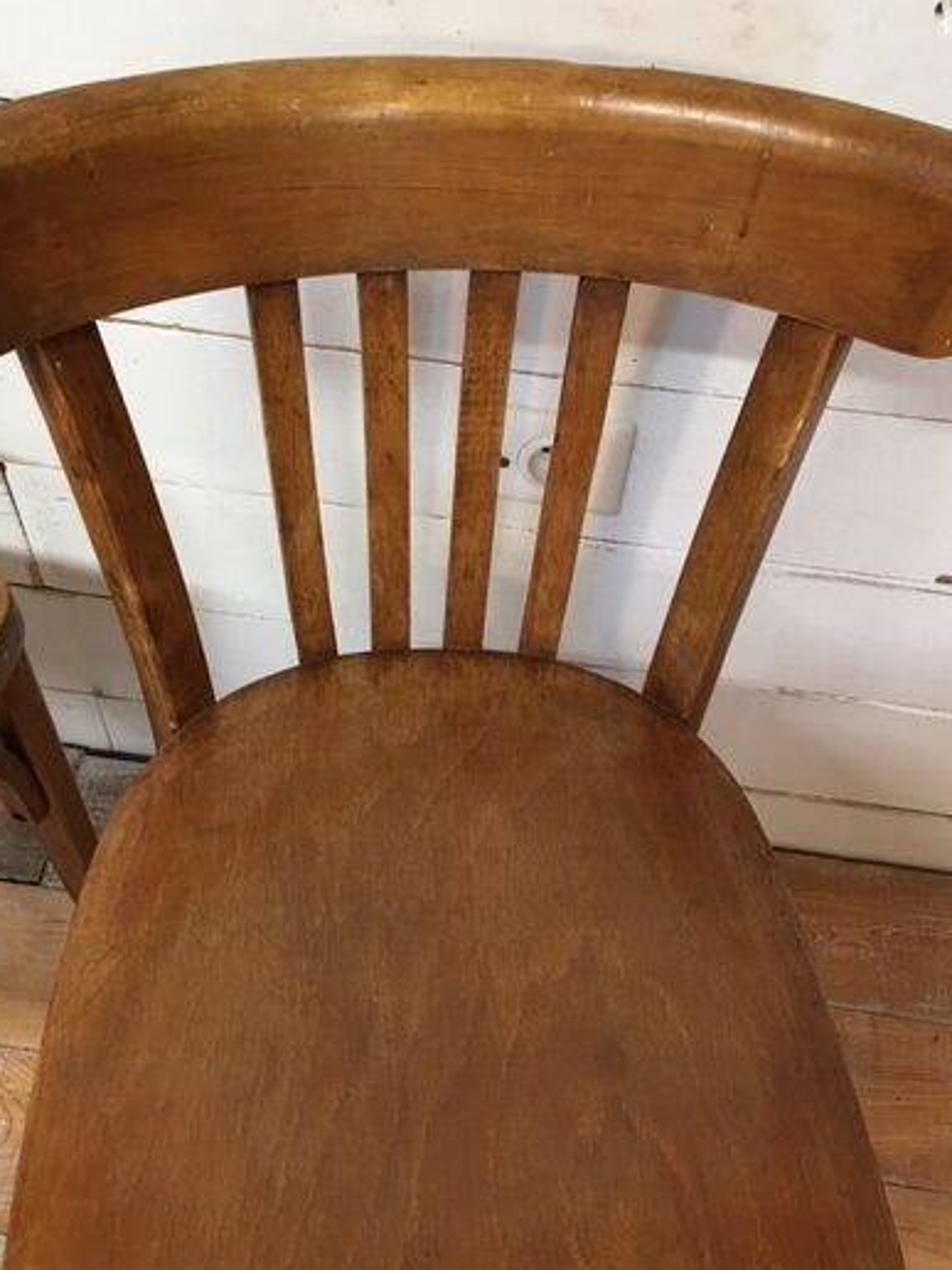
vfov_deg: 51.2
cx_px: 460
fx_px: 1320
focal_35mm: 36
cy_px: 706
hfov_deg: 39.7
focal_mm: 4.15
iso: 50
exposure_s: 1/17
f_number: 2.2
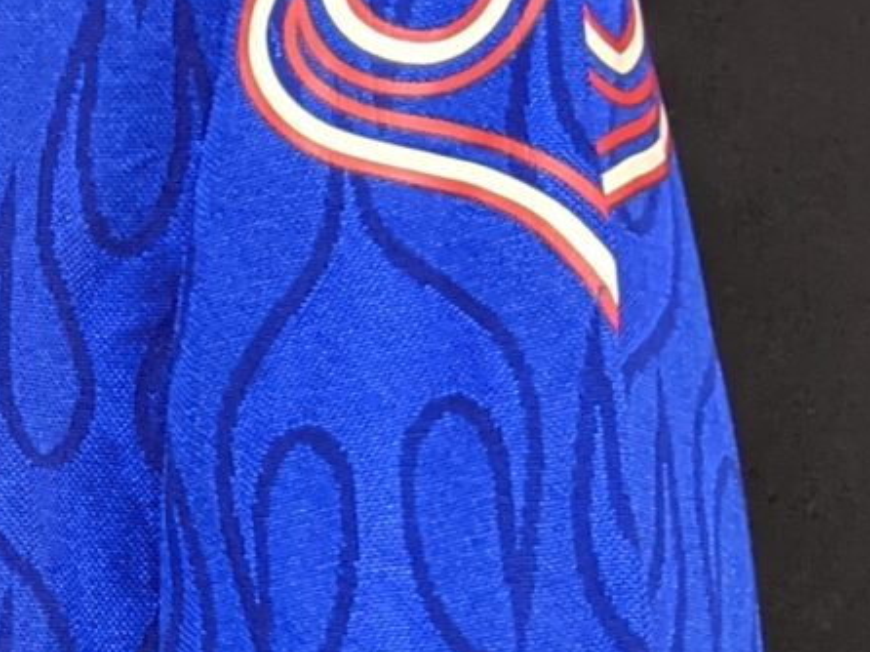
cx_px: -776
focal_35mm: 155
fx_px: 3894
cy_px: 962
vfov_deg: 9.3
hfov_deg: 11.6
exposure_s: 1/24
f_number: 1.8
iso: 241
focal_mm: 4.44
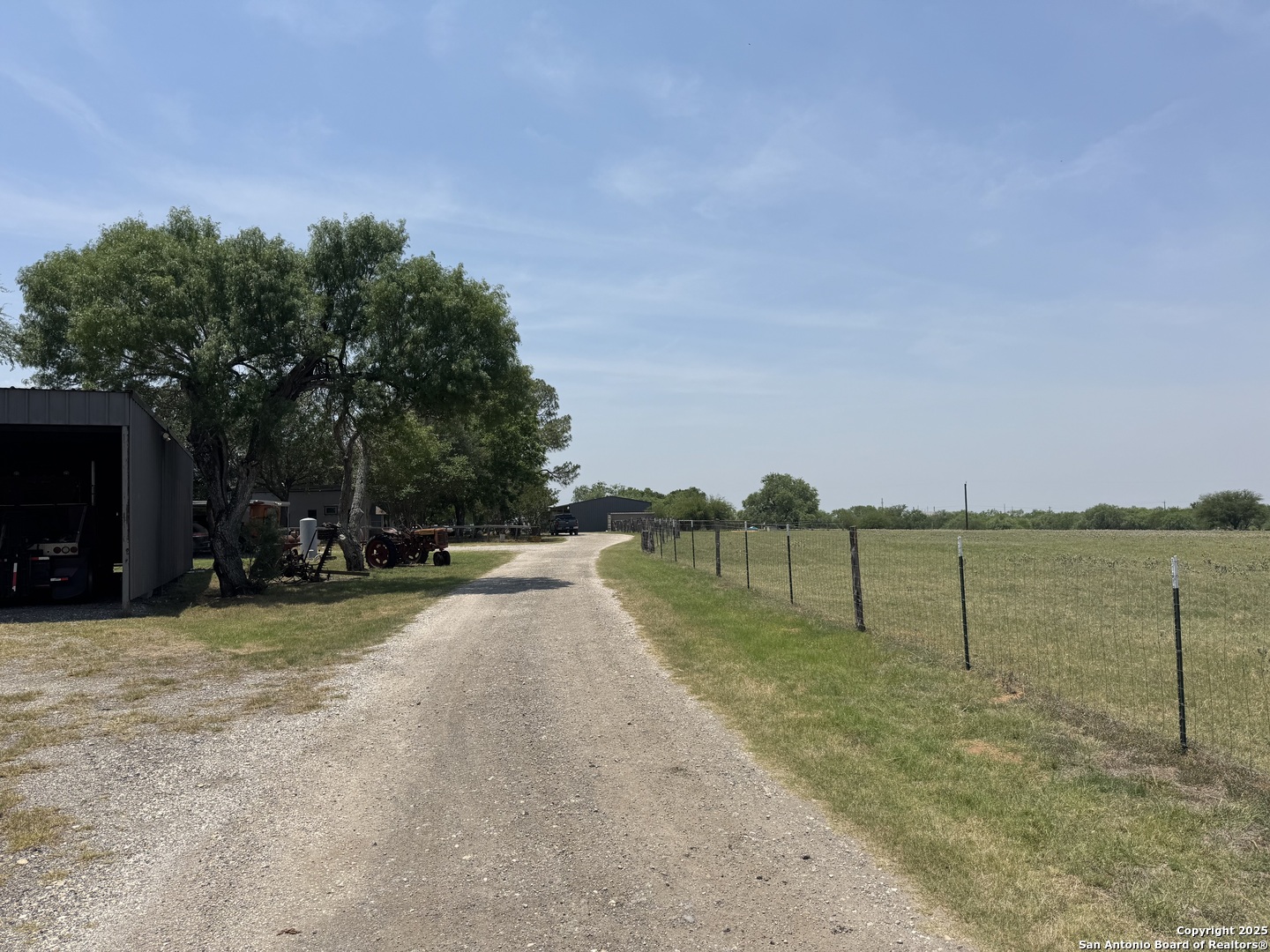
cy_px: 476
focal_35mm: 24
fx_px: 881
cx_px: 635
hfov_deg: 71.6
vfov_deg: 56.8
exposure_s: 1/7092
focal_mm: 6.76
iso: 80
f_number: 1.78
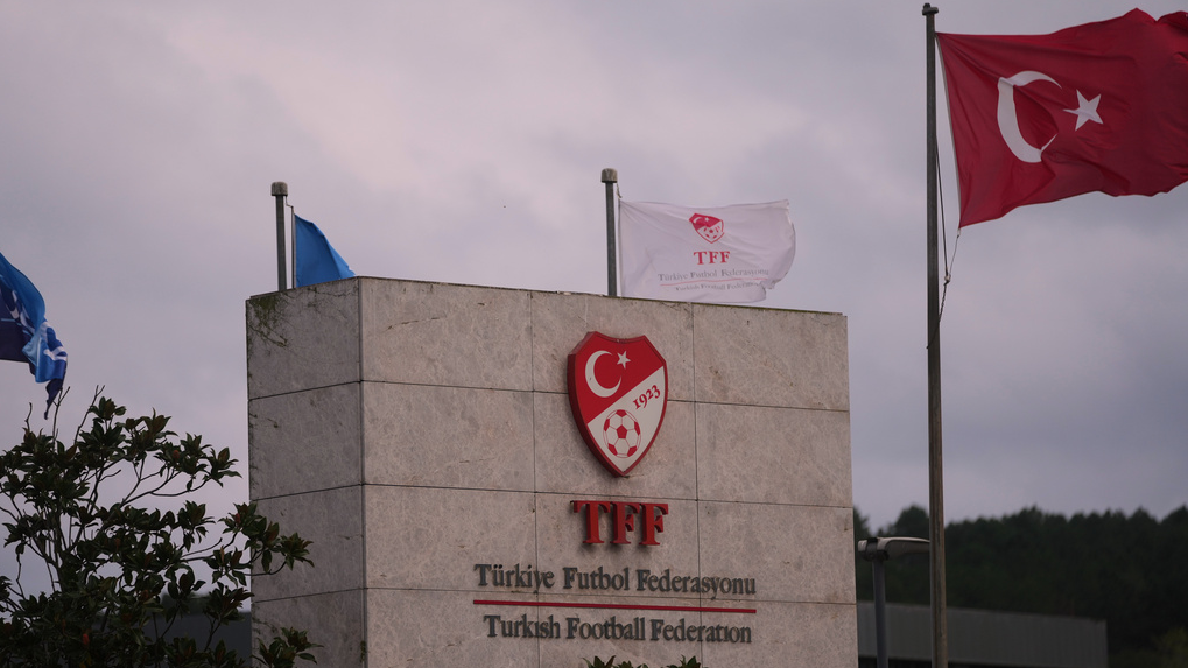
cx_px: 592
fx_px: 5670
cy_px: 391
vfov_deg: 6.7
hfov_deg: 12.0
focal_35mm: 180
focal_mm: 171
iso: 320
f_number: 2.8
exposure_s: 1/5000
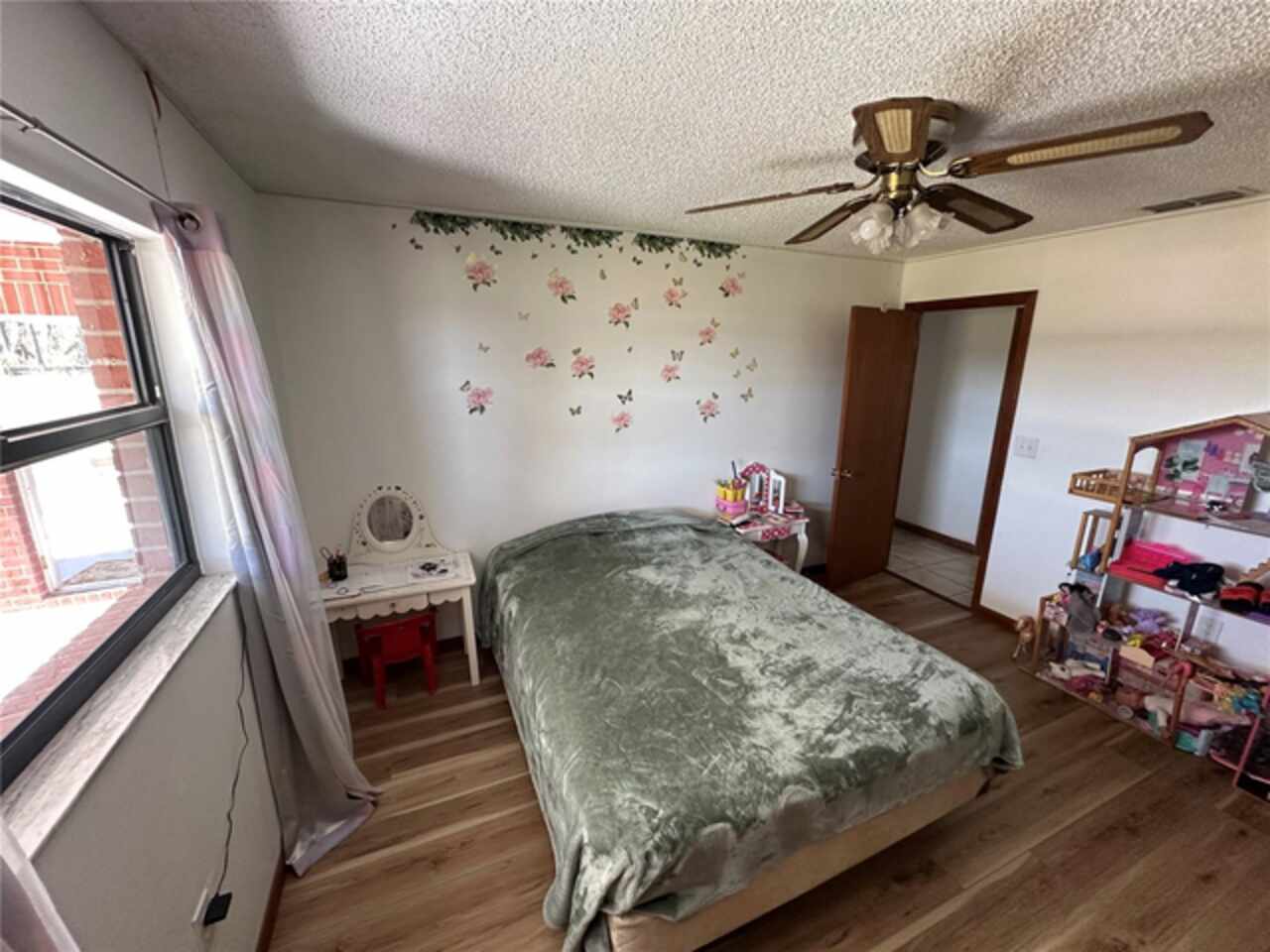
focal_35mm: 14
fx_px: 514
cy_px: 476
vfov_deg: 85.7
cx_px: 635
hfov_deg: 102.1
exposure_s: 1/120
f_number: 2.2
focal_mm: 2.22
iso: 250
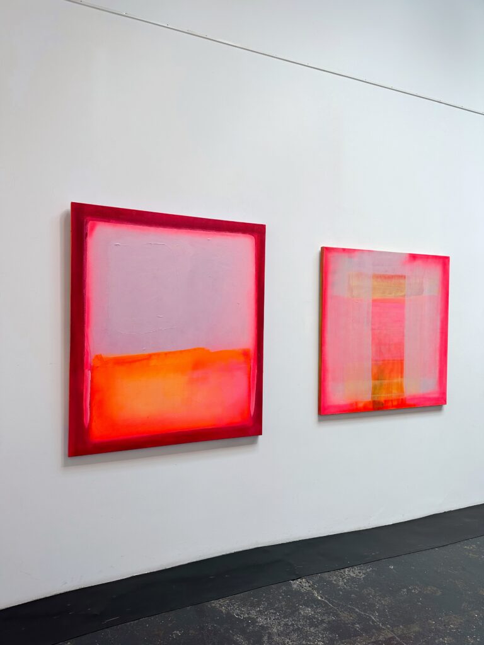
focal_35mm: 24
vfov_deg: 71.6
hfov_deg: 56.8
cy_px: 322
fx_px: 447
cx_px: 242
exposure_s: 1/121
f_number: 1.78
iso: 125
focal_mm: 6.86
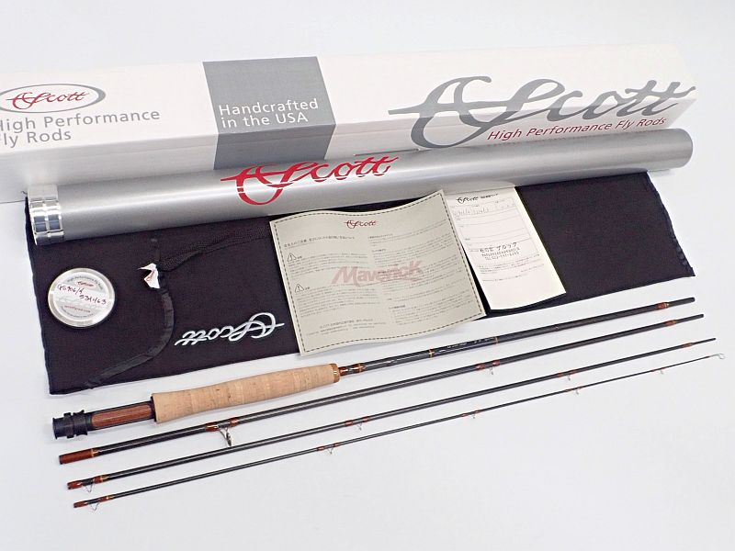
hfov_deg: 60.0
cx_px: 368
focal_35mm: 30
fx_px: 637
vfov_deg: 46.8
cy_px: 276
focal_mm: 5.5
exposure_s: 1/50
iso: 800
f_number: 3.2
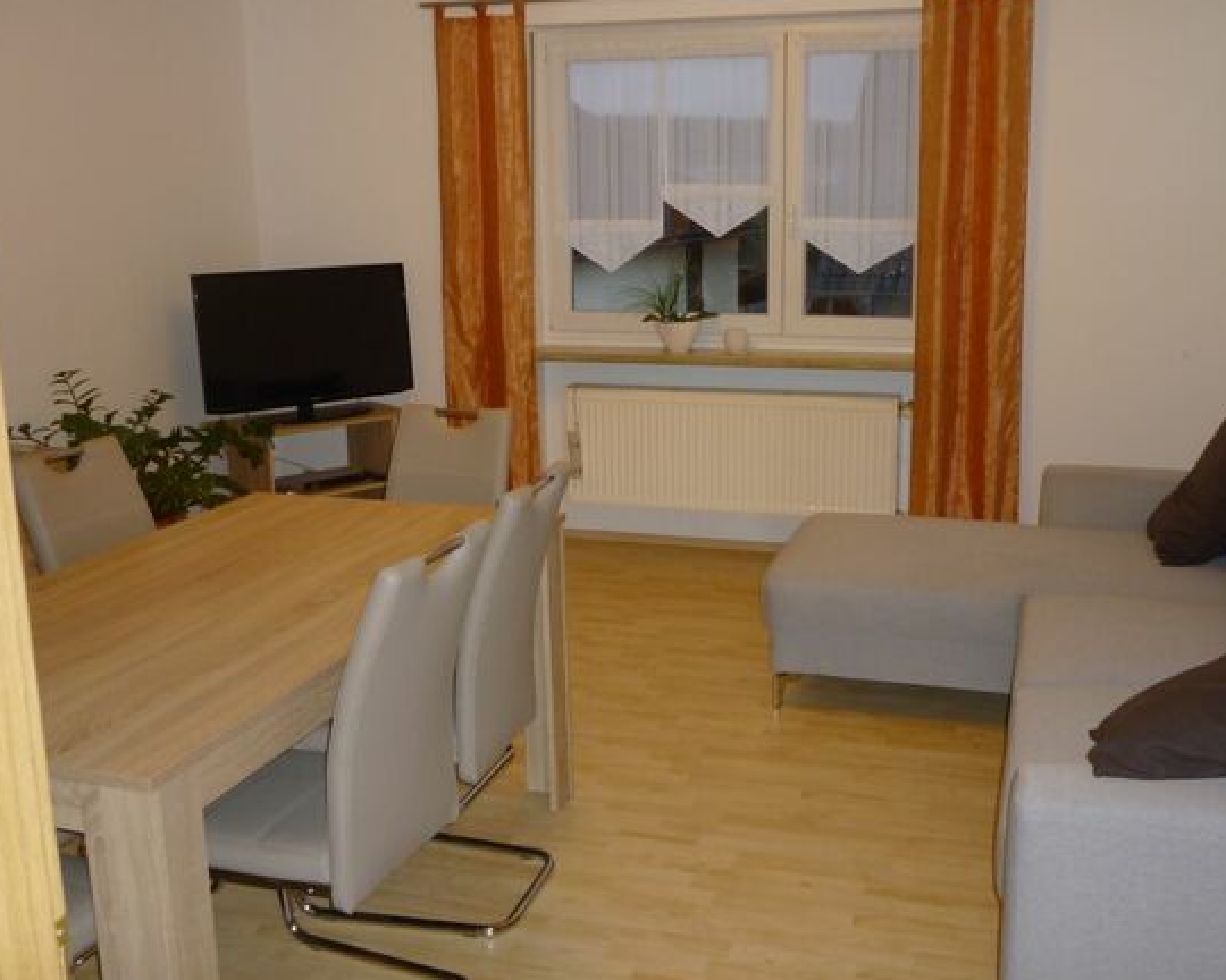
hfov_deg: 51.5
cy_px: 485
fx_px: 1270
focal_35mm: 35
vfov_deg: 42.2
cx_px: 650
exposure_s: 1/30
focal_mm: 5.5
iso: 160
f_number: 2.8
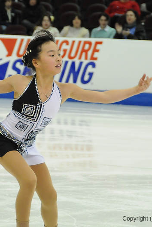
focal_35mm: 294
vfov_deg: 7.0
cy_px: 114
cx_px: 55
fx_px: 1862
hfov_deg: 4.7
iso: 3200
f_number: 5.6
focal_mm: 130
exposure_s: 1/640
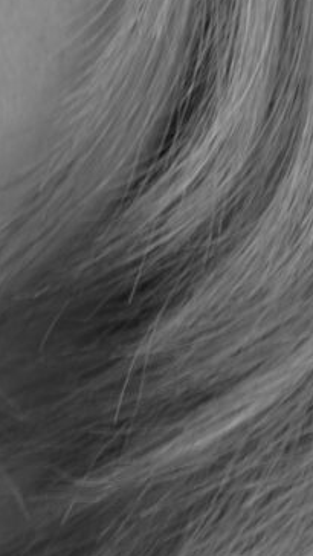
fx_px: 9434
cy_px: 87
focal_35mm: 640
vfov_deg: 3.4
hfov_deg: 1.9
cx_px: -282
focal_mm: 58
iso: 100
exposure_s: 1/25
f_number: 5
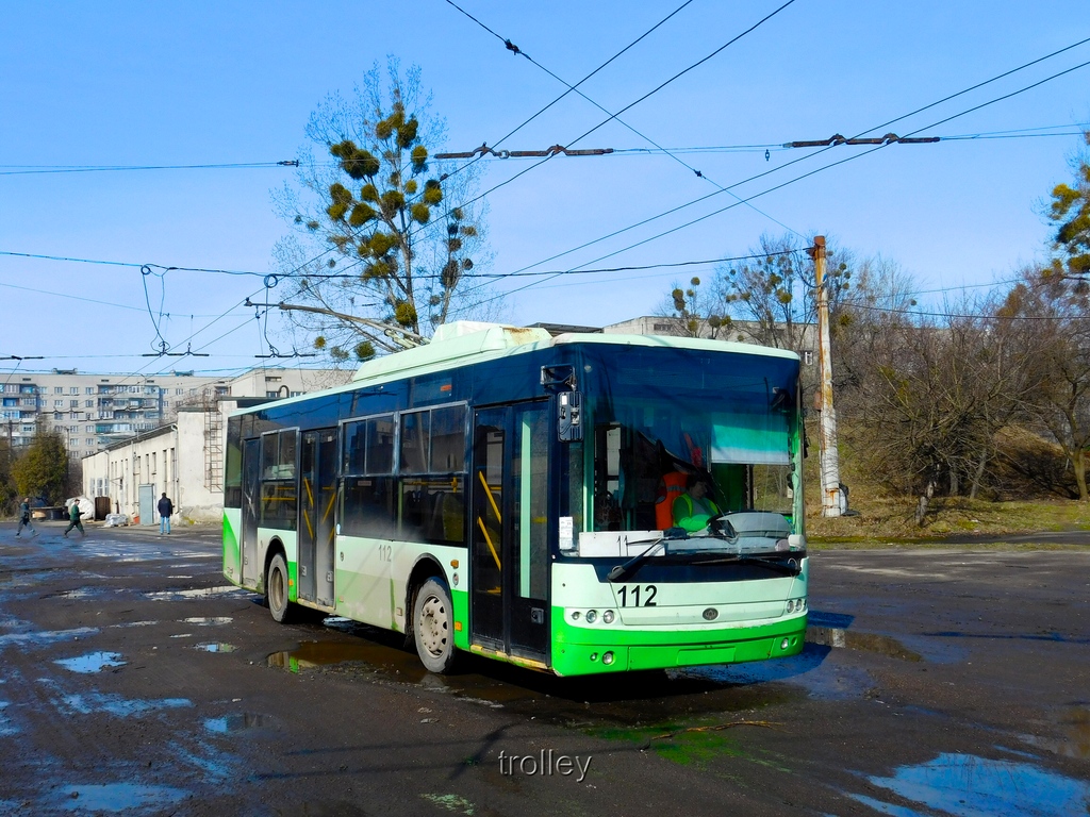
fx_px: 1134
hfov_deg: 51.4
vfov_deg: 39.7
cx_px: 545
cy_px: 408
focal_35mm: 36
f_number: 7
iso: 125
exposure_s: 1/400
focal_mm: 6.3
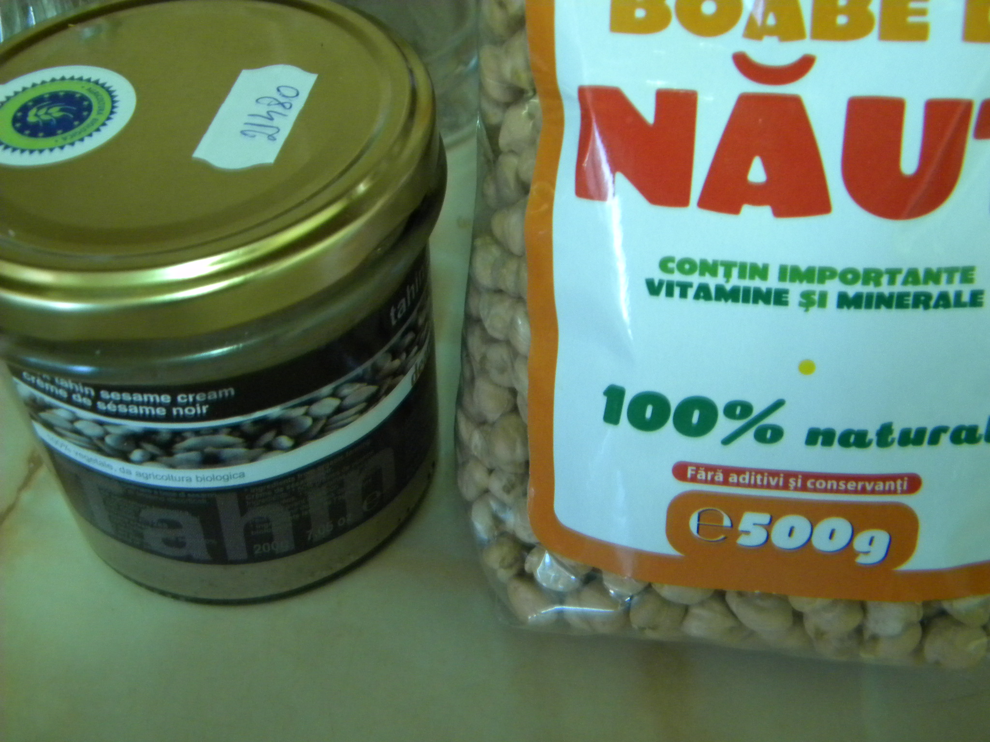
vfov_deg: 35.1
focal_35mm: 41
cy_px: 371
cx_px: 495
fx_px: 1173
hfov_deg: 45.8
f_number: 3.8
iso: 400
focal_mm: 7.3
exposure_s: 1/18.3
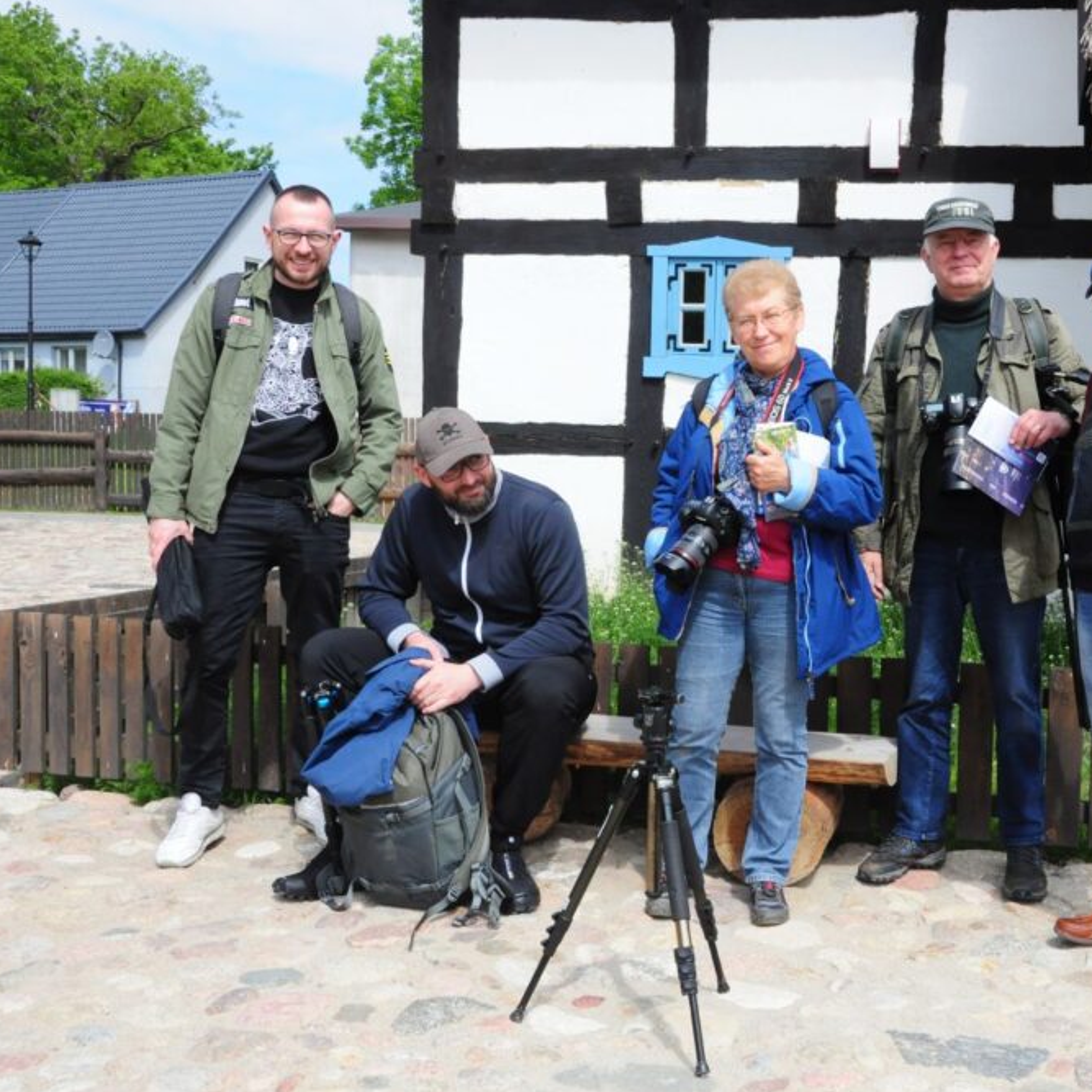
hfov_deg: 38.5
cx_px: 771
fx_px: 1535
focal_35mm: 43
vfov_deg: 39.2
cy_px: 555
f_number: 13
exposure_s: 1/640
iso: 800
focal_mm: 22
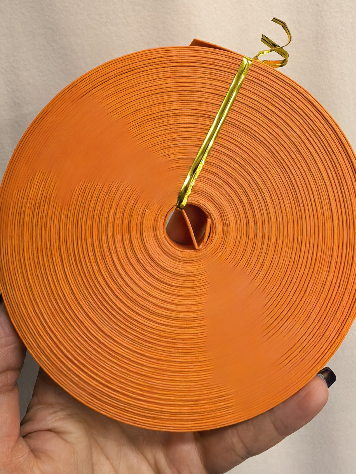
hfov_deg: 44.1
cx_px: 197
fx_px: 439
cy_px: 190
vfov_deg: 56.4
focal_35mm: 32
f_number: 2.2
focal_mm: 1.95
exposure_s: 1/100
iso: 200
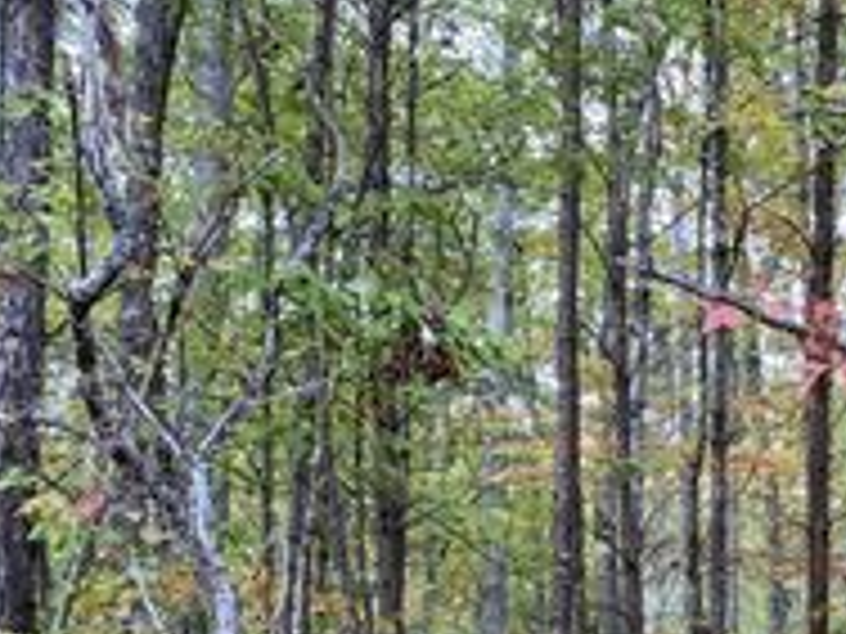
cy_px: 668
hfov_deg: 26.4
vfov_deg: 20.5
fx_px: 1686
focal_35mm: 69
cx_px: 886
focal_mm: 4.25
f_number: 1.8
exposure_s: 1/121
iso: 80
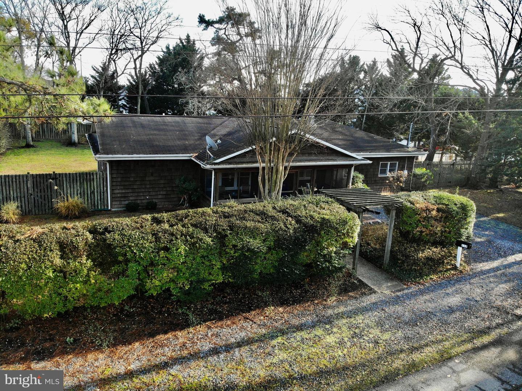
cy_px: 196
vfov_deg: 56.8
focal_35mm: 24
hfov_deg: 71.6
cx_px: 261
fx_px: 362
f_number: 2.8
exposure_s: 1/222
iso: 100
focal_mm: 4.5
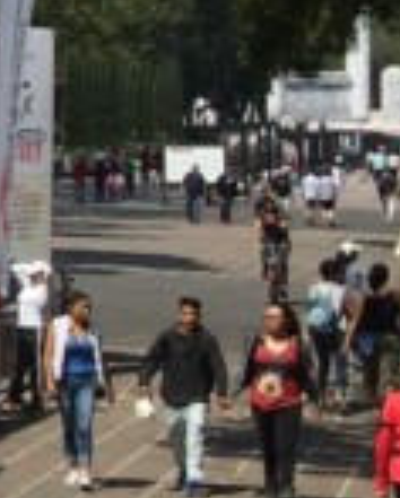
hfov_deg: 6.6
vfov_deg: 9.7
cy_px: 10
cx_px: -1064
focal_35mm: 197
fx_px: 2909
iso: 32
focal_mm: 4.15
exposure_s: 1/2564
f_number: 2.2
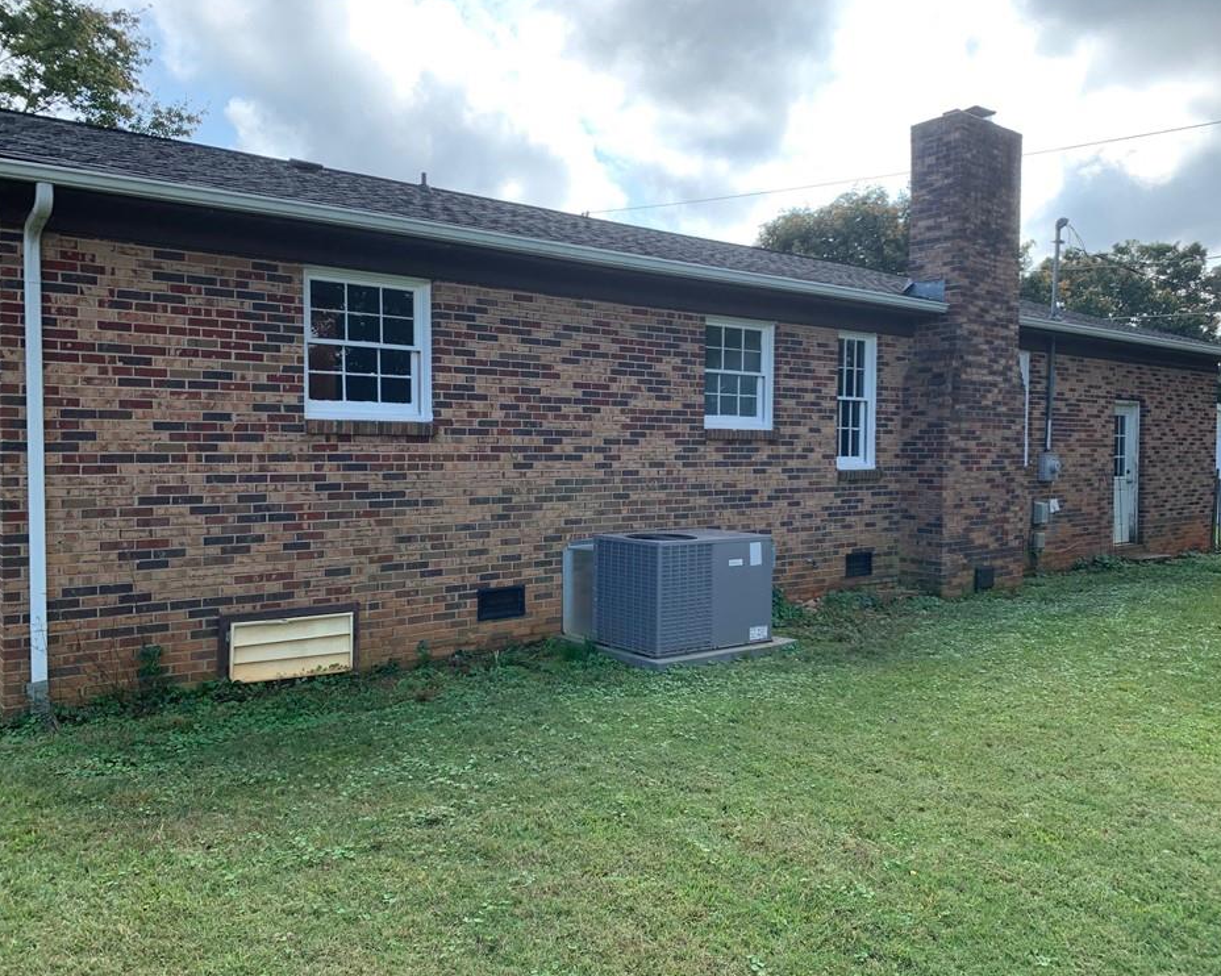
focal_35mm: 28
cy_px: 492
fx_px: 1012
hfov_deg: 62.2
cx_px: 603
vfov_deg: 51.5
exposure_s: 1/796
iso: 25
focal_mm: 4.25
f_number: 1.8
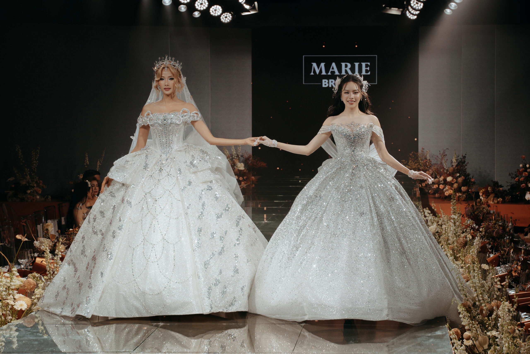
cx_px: 265
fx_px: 1031
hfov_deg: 28.8
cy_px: 177
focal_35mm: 70
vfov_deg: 19.5
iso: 640
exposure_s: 1/250
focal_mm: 70
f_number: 6.3
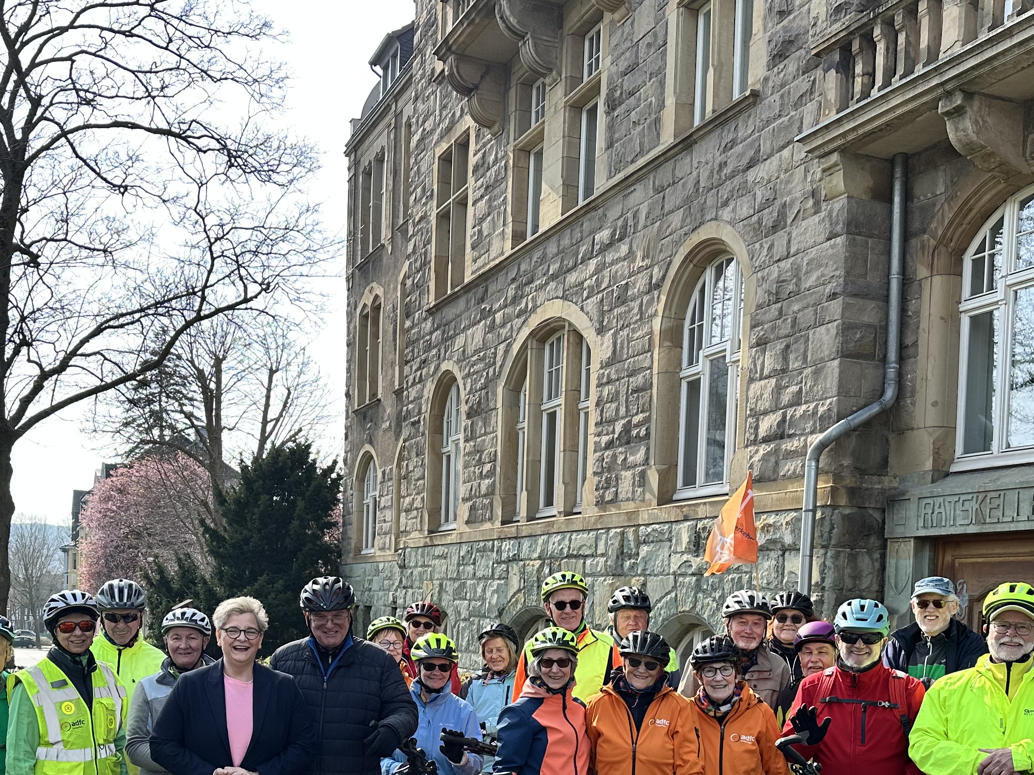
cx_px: 490
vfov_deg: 33.0
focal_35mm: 42
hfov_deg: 44.8
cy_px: 664
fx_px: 1255
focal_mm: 6.86
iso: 80
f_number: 1.78
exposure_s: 1/1412
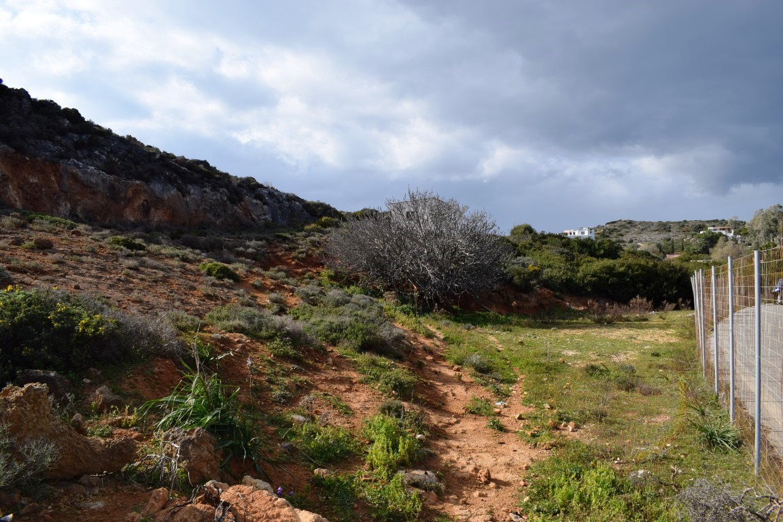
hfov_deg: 67.4
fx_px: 587
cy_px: 261
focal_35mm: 27
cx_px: 392
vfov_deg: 47.9
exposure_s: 1/200
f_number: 10
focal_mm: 18
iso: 100
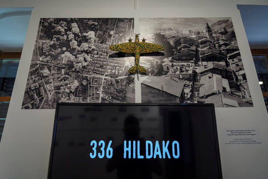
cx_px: 134
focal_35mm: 24
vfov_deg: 53.1
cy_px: 90
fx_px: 179
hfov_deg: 73.7
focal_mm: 24
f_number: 5
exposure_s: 1/125
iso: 2000
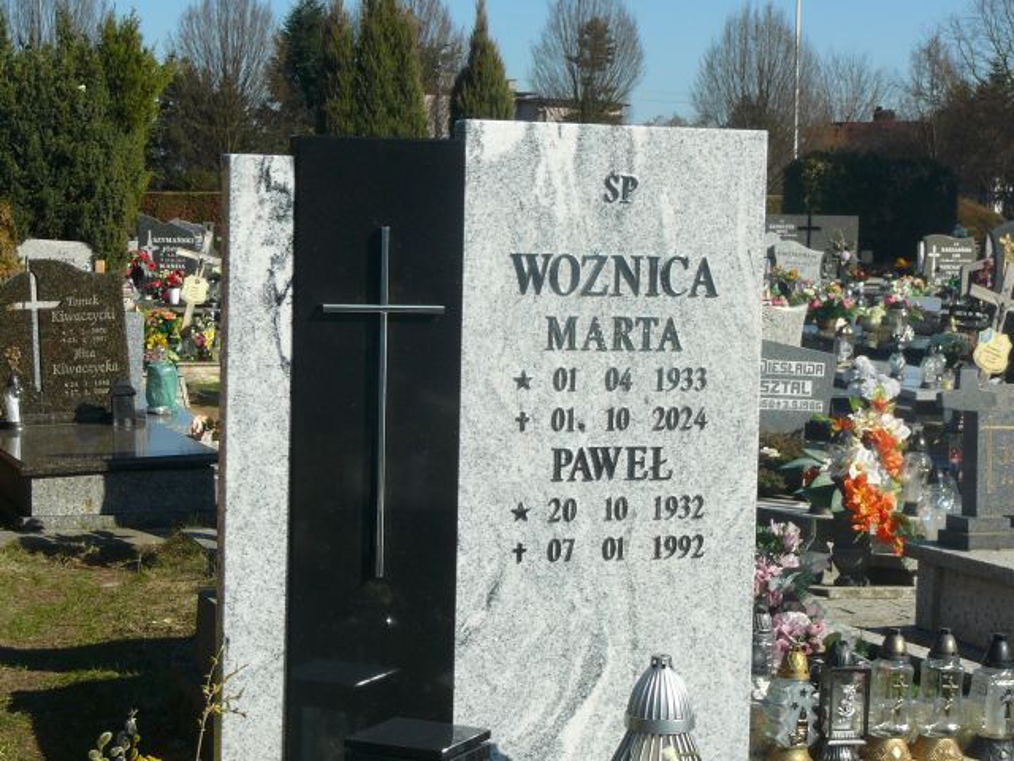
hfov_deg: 25.3
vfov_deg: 19.1
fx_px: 2256
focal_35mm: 77
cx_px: 507
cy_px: 380
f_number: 6.3
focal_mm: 11.5
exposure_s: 1/400
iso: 80
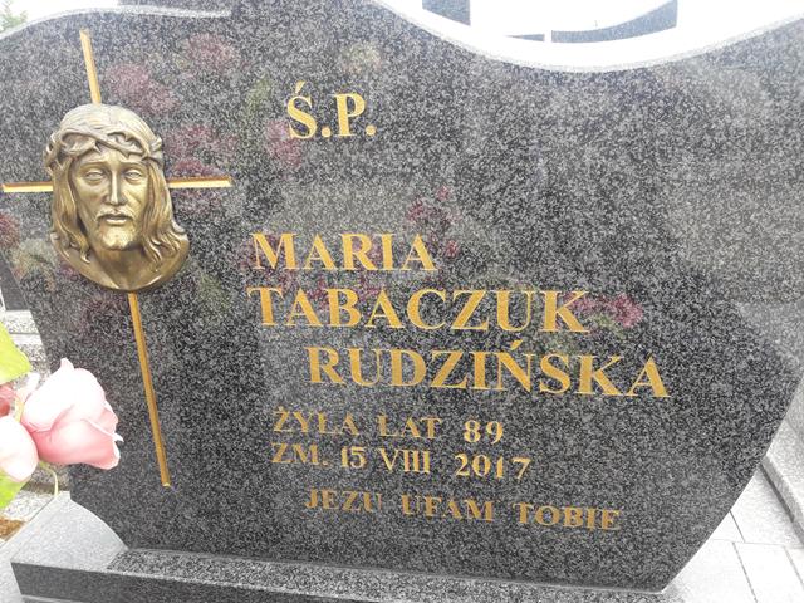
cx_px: 402
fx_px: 650
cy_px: 302
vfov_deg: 49.7
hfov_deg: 63.4
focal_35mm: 28
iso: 40
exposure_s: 1/224
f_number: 1.9
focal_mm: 3.7
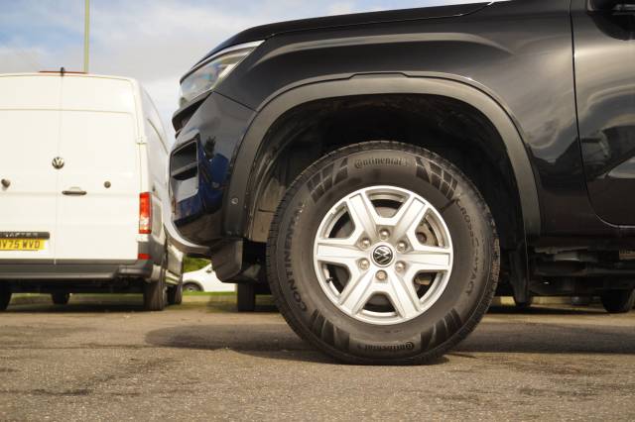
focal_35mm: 48
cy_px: 211
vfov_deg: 28.0
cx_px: 318
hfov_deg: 41.1
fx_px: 846
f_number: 5
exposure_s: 1/200
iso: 100
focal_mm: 32
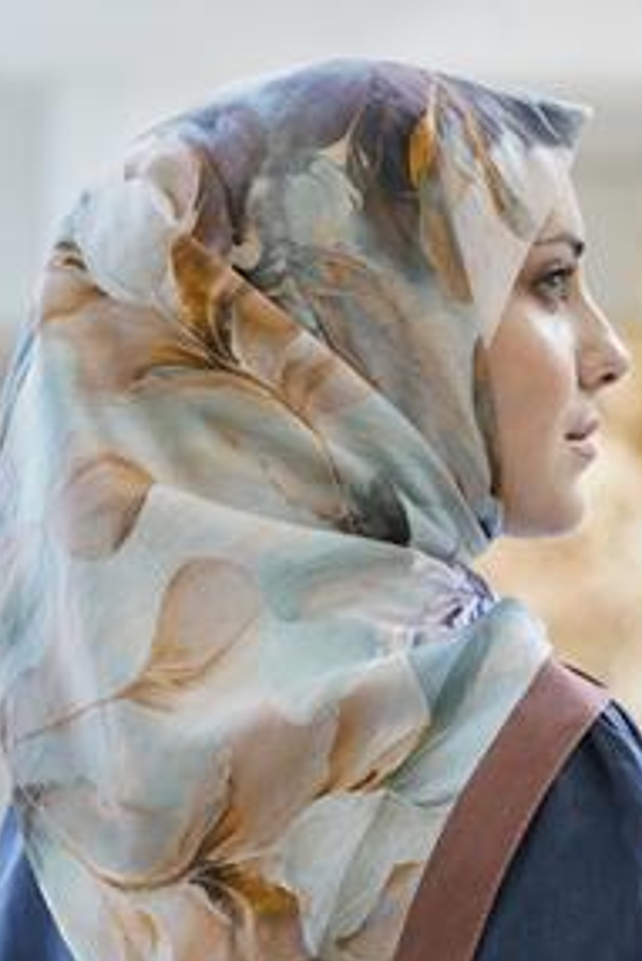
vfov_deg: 9.7
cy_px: 618
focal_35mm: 211
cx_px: 296
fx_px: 5637
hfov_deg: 6.5
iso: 500
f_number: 5
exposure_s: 1/125
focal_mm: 130
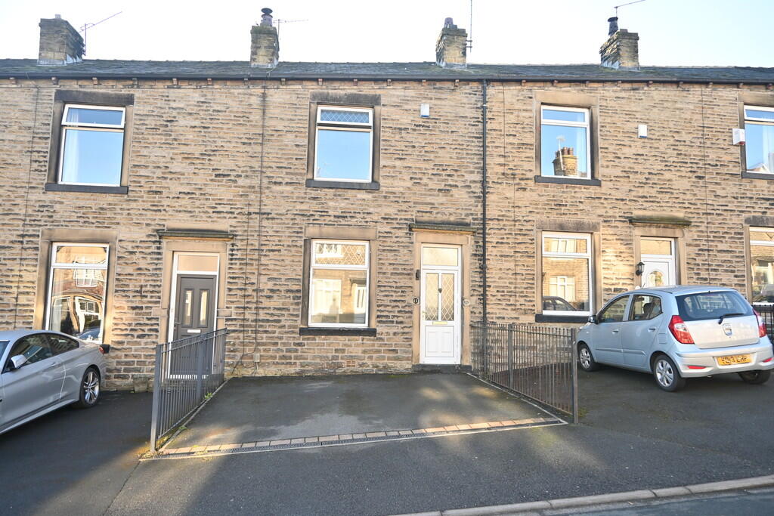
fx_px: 516
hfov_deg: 73.7
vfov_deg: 53.1
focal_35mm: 24
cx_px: 387
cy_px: 258
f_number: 4.5
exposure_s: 1/80
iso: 100
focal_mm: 16
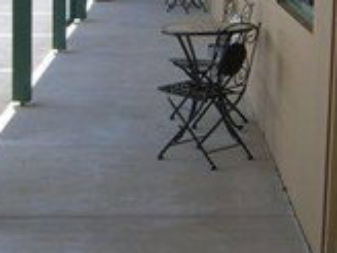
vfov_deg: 13.3
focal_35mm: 111
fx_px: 1081
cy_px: 37
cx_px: 138
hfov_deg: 17.7
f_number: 6.4
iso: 50
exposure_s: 1/200
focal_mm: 7.8
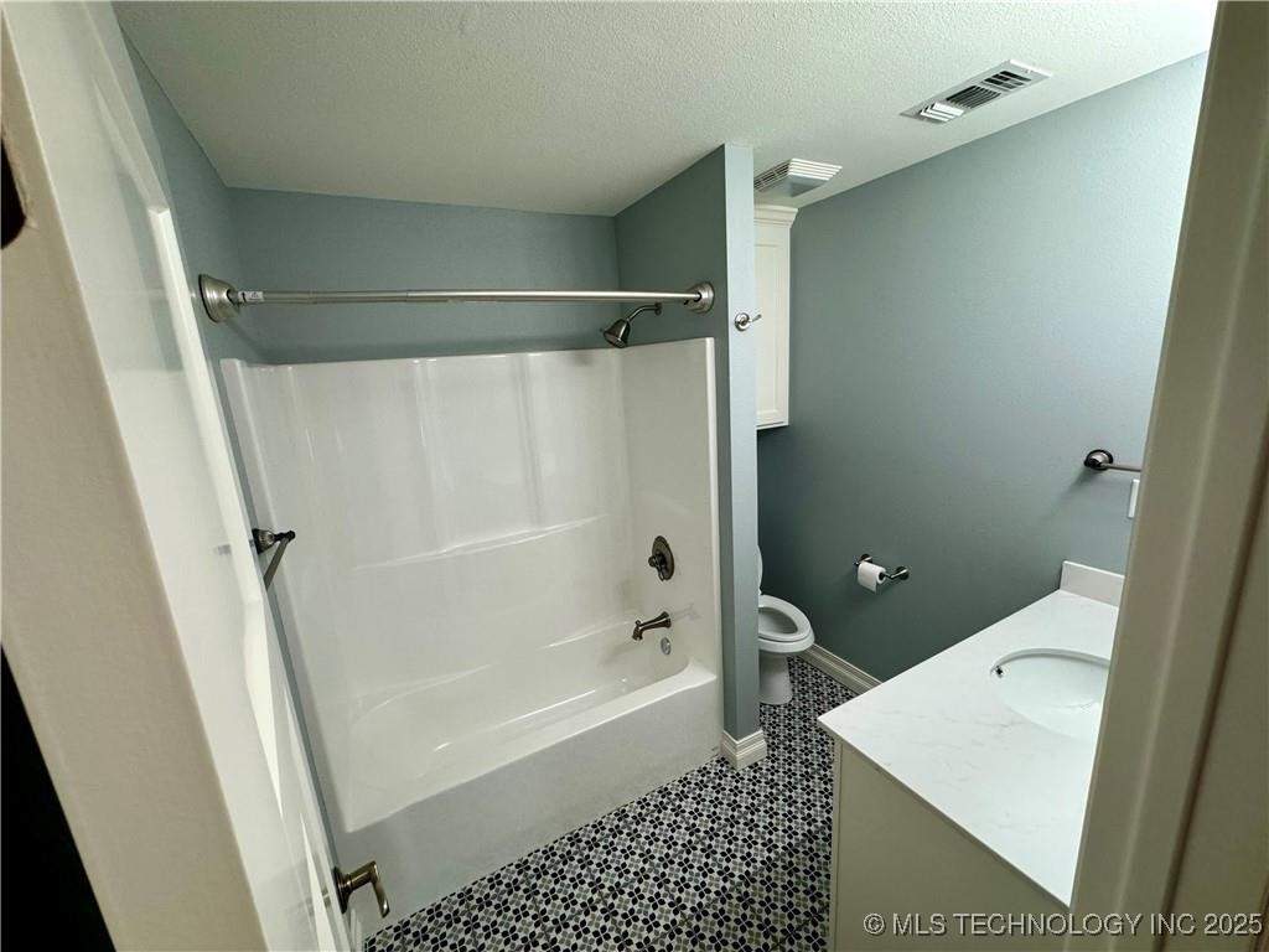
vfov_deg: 85.7
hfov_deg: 102.1
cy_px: 476
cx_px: 634
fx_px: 513
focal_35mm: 14
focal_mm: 2.22
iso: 250
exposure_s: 1/120
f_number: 2.2
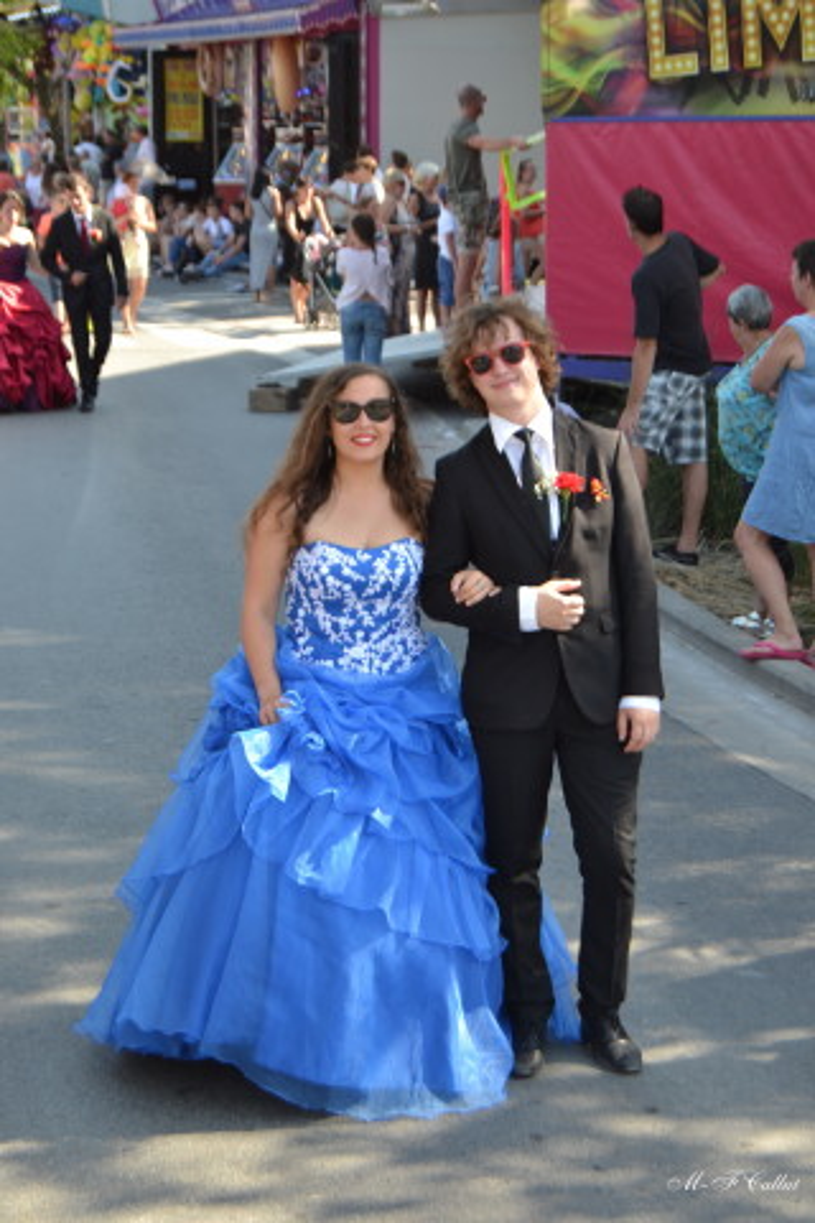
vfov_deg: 24.6
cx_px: 408
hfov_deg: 16.6
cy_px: 612
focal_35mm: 82
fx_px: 2801
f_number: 5.6
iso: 180
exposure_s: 1/125
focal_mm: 55
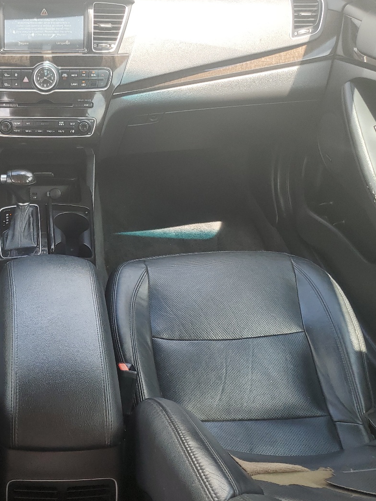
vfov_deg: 46.8
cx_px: 45
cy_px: 244
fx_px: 579
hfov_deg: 34.2
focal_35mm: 40
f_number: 1.5
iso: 50
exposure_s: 1/208
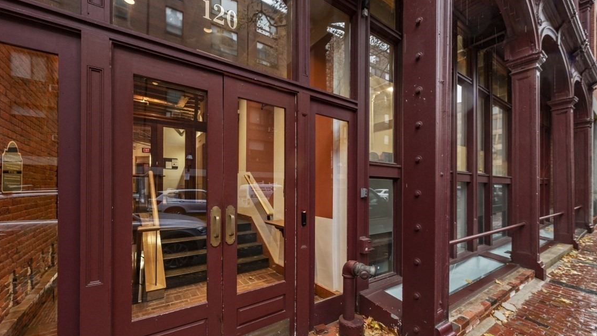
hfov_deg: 103.0
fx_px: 237
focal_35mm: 15
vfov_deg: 70.4
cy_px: 182
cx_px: 303
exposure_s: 1/60
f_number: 5.6
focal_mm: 14
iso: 1600
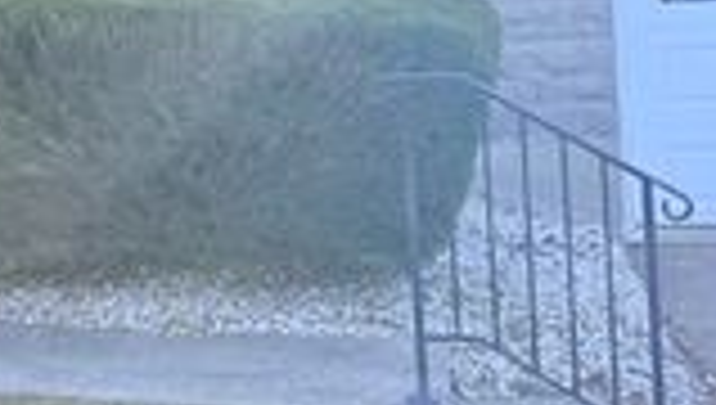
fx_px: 1559
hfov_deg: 23.4
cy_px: 29
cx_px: -171
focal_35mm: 82
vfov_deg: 14.6
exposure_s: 1/1292
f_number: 1.78
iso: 100
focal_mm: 6.76
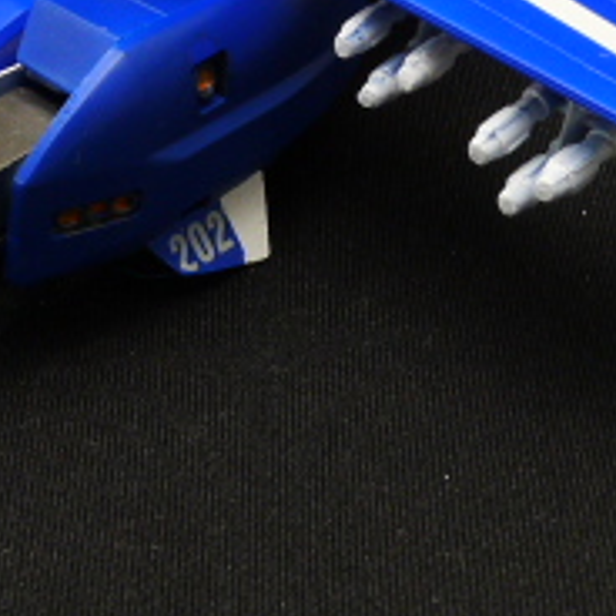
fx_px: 1852
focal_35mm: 92
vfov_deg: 17.7
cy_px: -177
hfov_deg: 18.7
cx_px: 121
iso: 200
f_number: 5
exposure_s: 1/4
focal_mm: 6.4
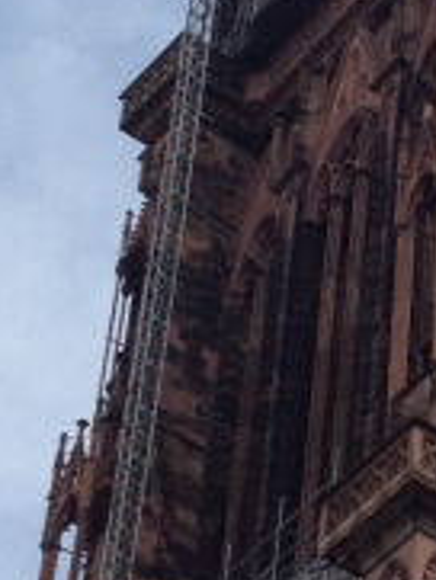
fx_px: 3321
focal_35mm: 198
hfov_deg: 7.3
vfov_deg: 10.0
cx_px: 757
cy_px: 417
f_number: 2.4
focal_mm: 4.28
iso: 64
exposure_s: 1/1453
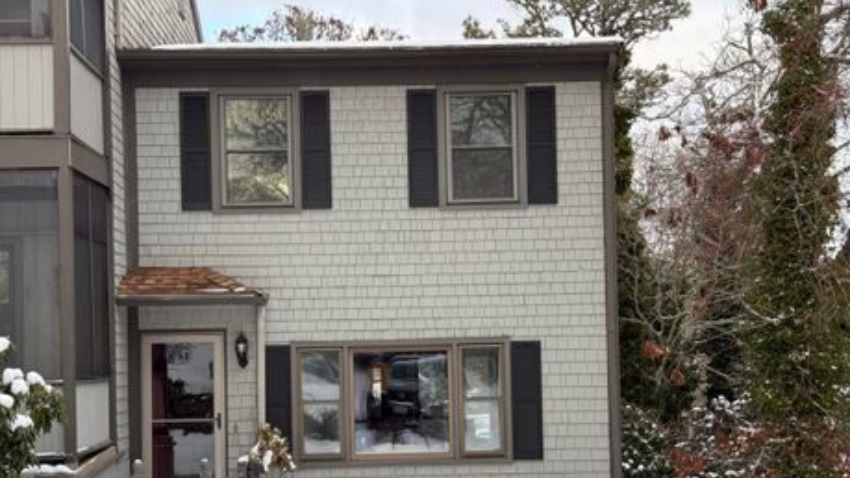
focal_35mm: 57
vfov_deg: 21.0
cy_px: 325
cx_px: 404
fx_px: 1284
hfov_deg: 36.6
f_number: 1.78
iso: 100
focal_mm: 6.76
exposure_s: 1/450
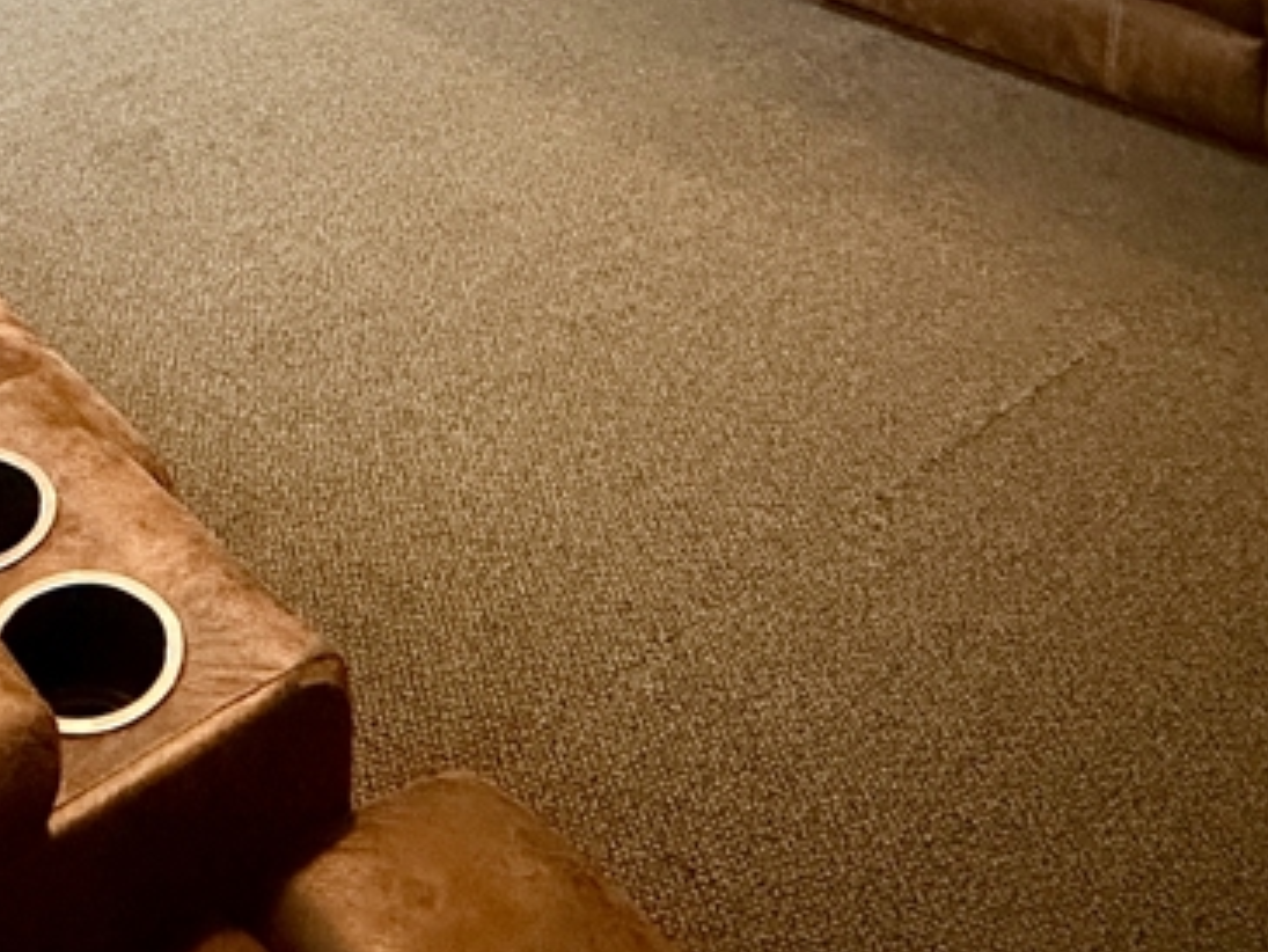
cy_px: -431
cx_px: 215
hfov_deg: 39.3
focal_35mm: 46
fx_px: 1686
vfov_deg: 25.0
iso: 1000
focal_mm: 2.22
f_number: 2.2
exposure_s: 1/40
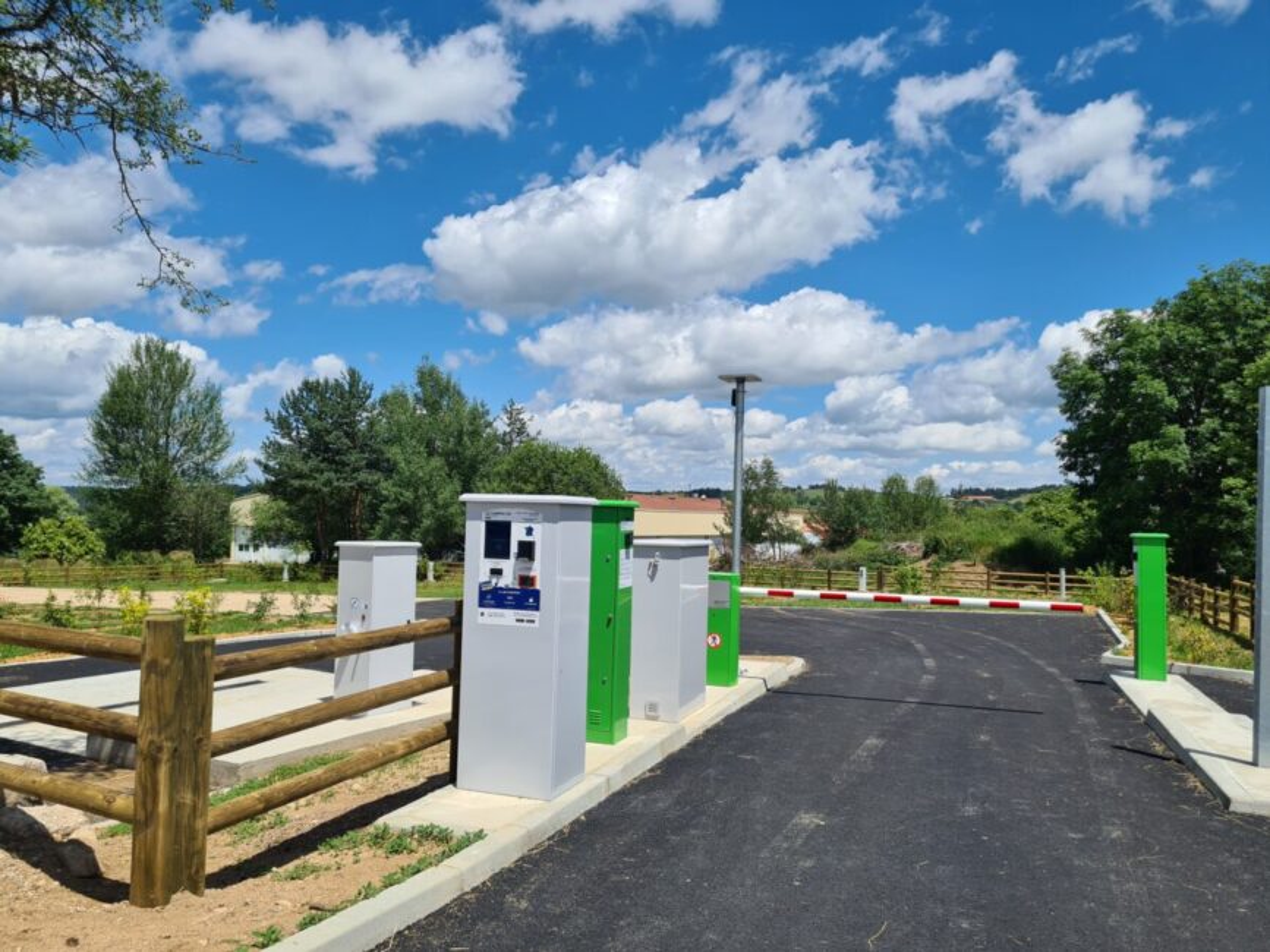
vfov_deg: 53.1
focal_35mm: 26
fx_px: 954
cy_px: 476
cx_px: 635
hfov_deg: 67.3
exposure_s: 1/3784
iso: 50
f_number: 1.8
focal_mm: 5.4
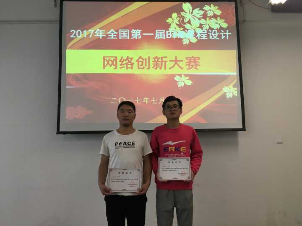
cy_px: 113
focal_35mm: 29
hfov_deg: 61.7
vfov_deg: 48.2
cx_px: 151
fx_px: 253
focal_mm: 4.15
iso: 32
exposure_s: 1/33
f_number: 2.2
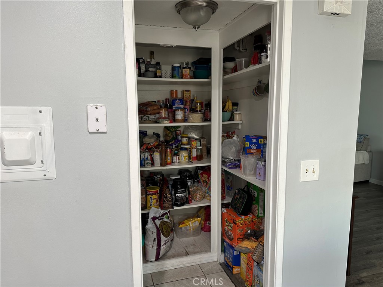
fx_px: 266
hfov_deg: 71.6
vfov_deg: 56.8
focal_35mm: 24
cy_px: 144
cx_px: 192
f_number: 1.78
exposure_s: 1/60
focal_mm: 6.86
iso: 125
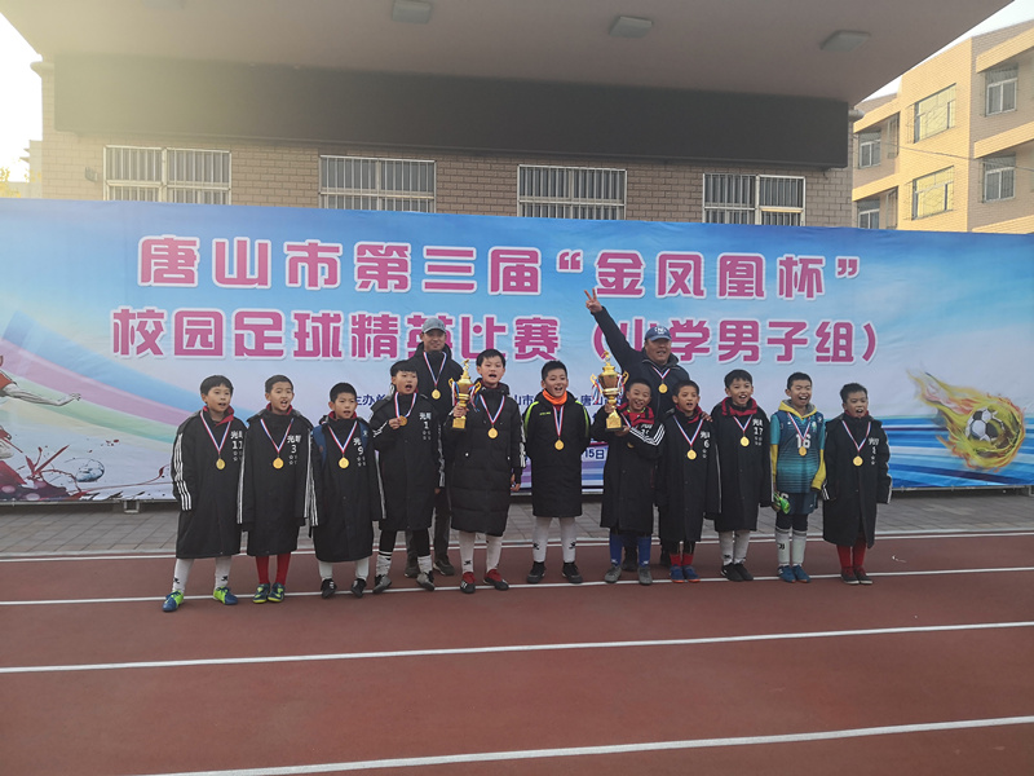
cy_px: 388
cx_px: 517
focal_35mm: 27
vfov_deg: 51.4
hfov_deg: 65.3
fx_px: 807
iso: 50
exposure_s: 1/177
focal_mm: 3.95
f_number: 1.6
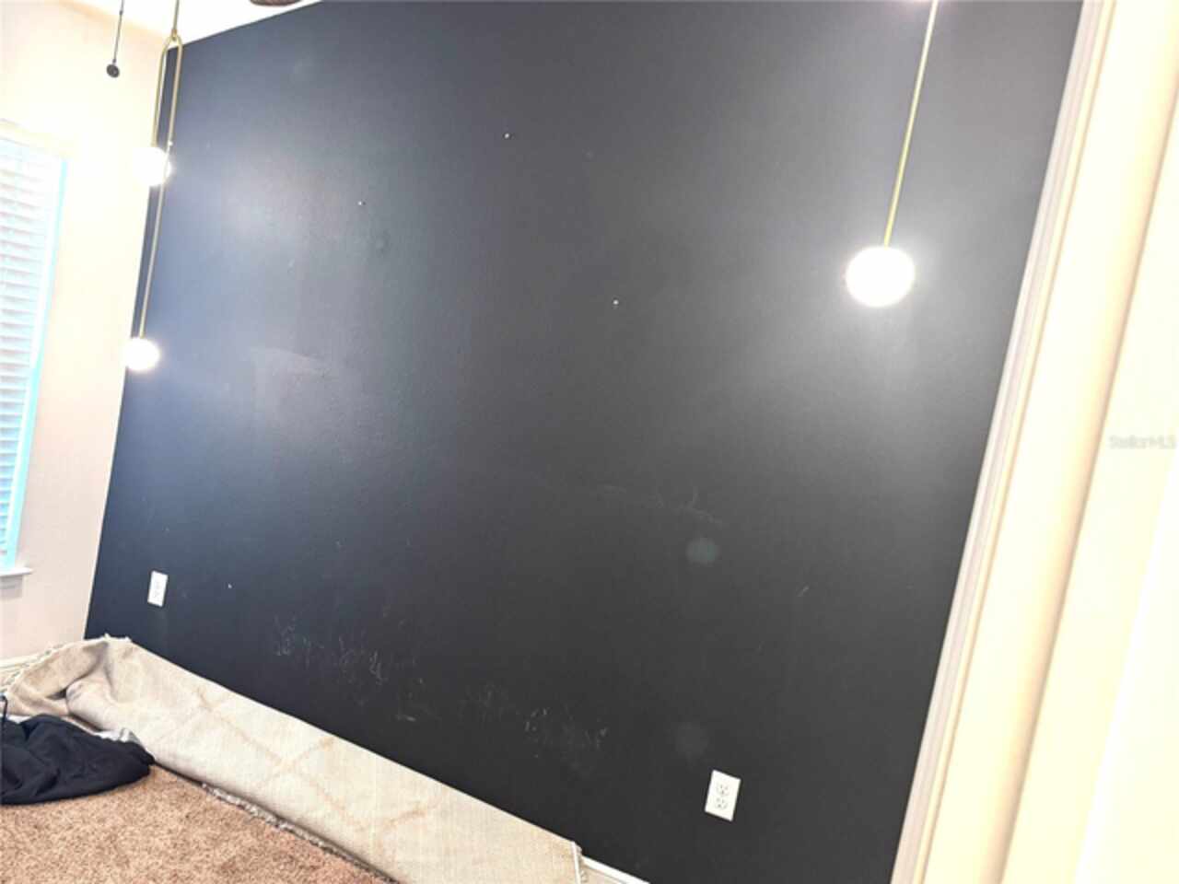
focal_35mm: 24
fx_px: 817
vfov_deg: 56.8
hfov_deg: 71.6
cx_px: 590
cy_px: 442
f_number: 1.78
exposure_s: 1/60
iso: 320
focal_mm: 6.76
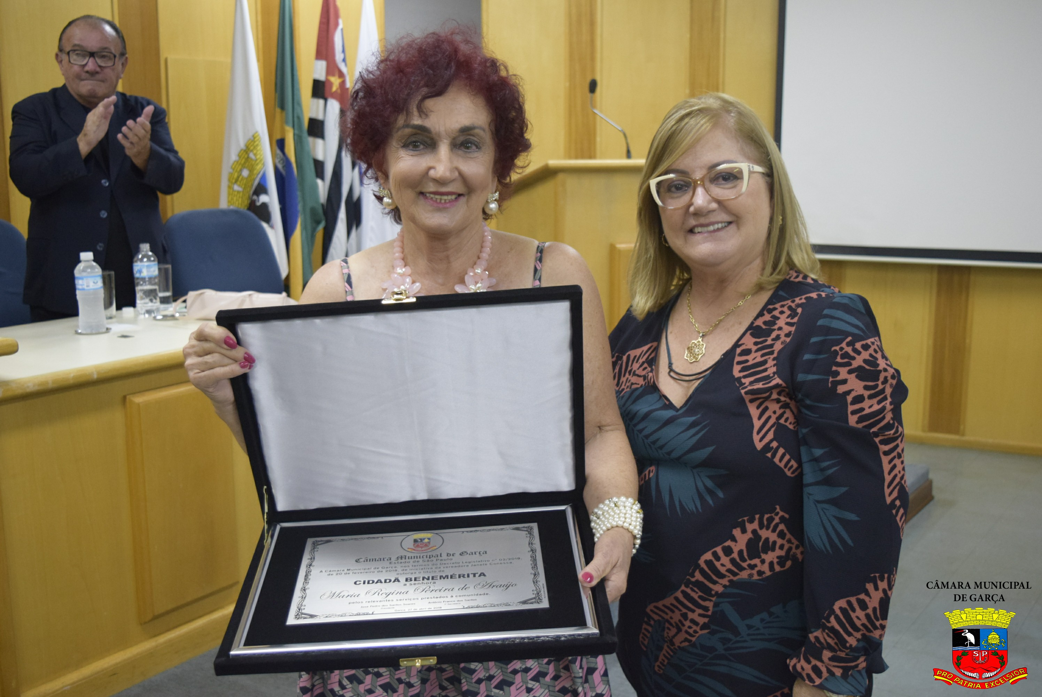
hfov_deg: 49.5
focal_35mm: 39
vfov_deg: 34.3
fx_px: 1130
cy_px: 348
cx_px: 521
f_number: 4
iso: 2000
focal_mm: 26
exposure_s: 1/160
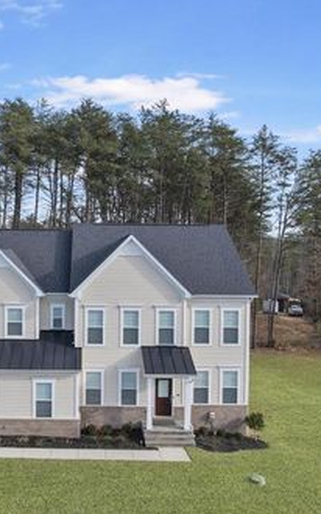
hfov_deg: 36.4
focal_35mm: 34
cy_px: 258
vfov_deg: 56.7
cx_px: 83
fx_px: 476
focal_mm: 8.38
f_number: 2.8
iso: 120
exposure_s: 1/1250
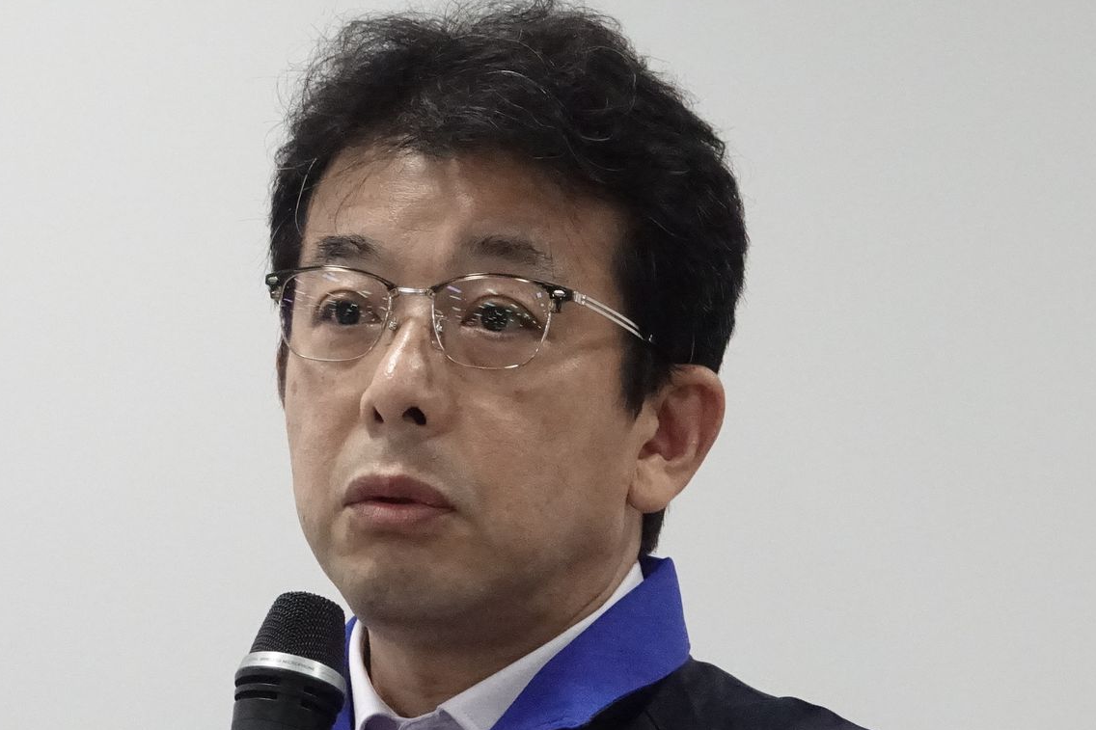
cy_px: 517
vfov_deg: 4.4
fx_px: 9466
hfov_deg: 6.6
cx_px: 466
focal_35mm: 311
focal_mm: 67.46
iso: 6400
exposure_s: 1/800
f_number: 4
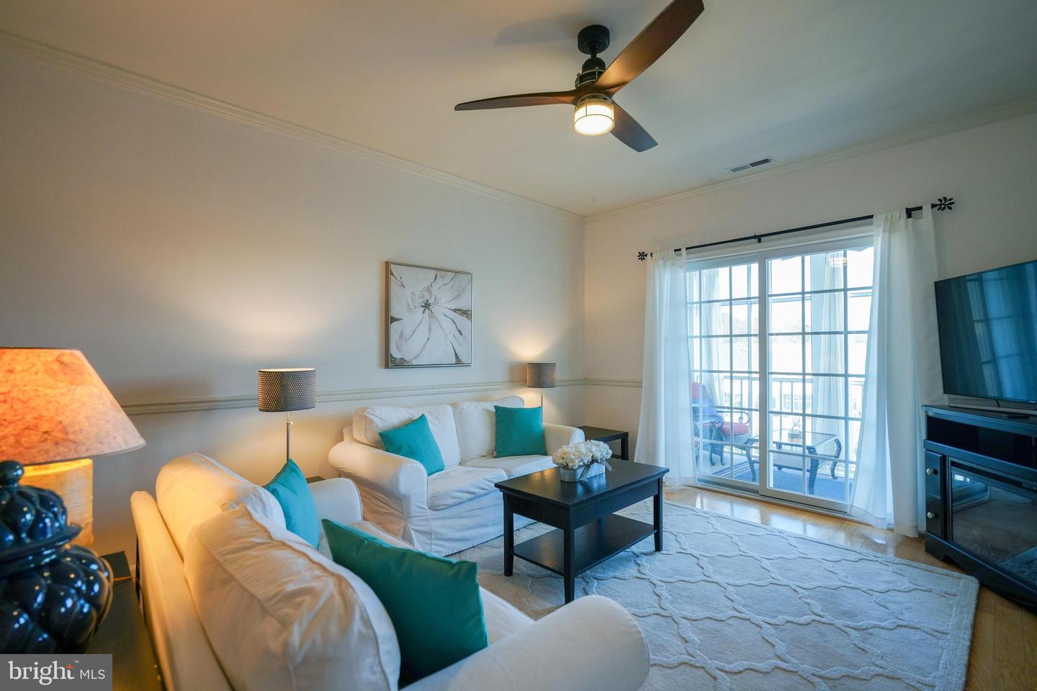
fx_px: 461
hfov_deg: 96.7
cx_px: 518
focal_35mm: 16
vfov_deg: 73.7
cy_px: 346
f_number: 4
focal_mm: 16
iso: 800
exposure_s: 1/160
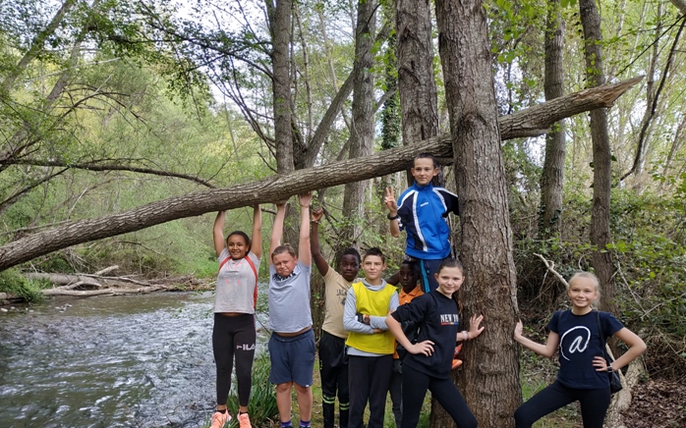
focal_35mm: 28
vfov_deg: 44.0
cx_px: 322
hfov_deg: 66.4
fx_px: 523
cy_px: 276
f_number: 1.9
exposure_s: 1/100
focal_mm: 3.94
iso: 250
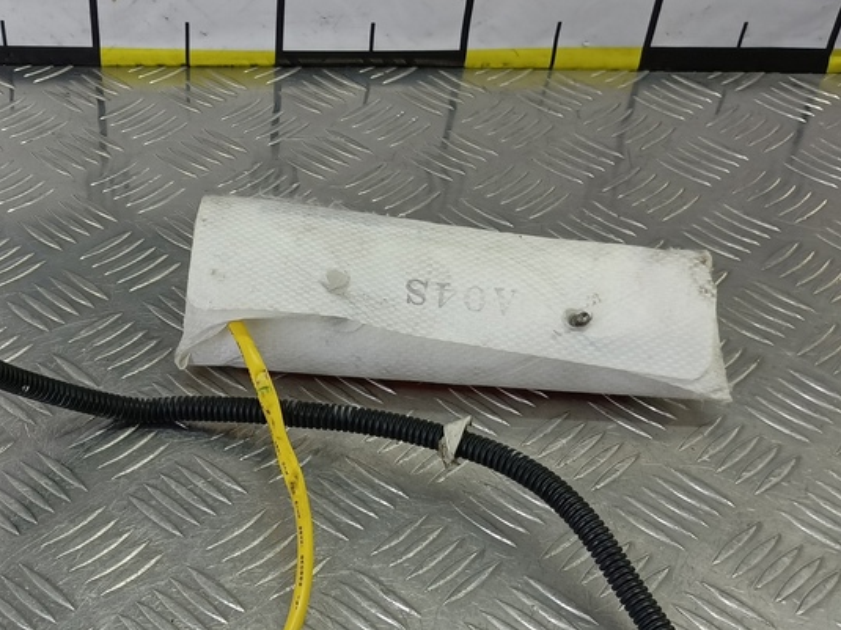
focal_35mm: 44
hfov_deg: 41.5
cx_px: 200
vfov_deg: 31.8
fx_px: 1069
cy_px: 523
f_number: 1.6
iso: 84
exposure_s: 1/50
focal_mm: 4.11
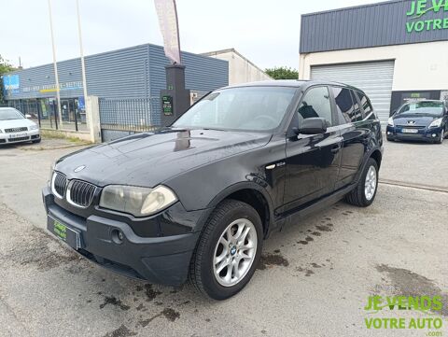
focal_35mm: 23
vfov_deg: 59.0
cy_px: 168
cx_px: 224
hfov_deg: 73.9
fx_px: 298
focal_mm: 6.14
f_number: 1.6
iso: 64
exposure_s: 1/100
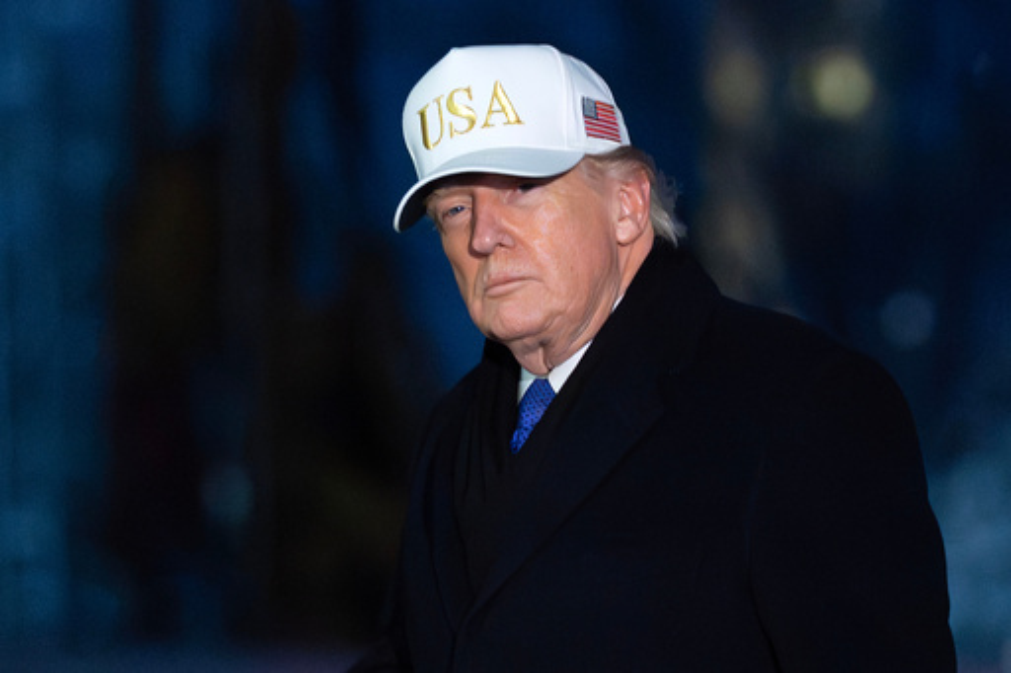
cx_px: 506
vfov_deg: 8.8
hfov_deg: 13.2
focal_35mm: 156
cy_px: 336
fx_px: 4379
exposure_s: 1/200
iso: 10000
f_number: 3.2
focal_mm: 156
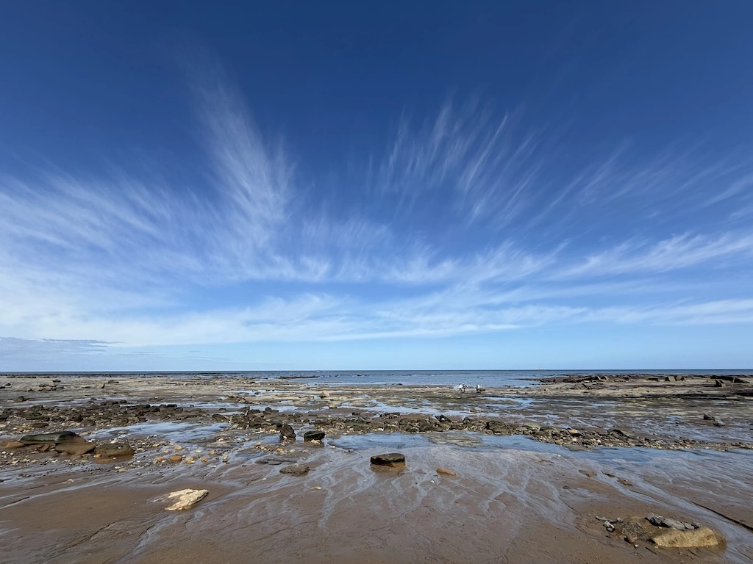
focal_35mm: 14
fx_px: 305
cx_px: 376
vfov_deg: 85.7
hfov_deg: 102.1
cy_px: 282
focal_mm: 2.22
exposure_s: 1/3663
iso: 50
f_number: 2.2
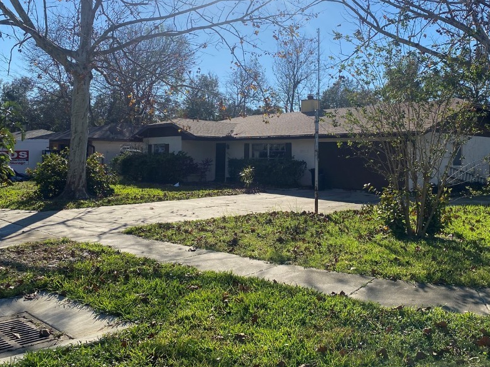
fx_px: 481
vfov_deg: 41.5
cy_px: 141
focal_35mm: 34
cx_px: 292
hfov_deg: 53.6
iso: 32
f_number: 1.8
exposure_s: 1/3497
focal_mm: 4.25
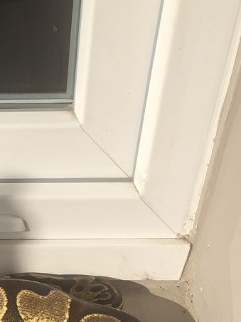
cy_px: 336
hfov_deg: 22.6
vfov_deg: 28.8
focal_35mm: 62
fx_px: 576
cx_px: -6
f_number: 1.8
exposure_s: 1/4049
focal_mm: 3.99
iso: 25
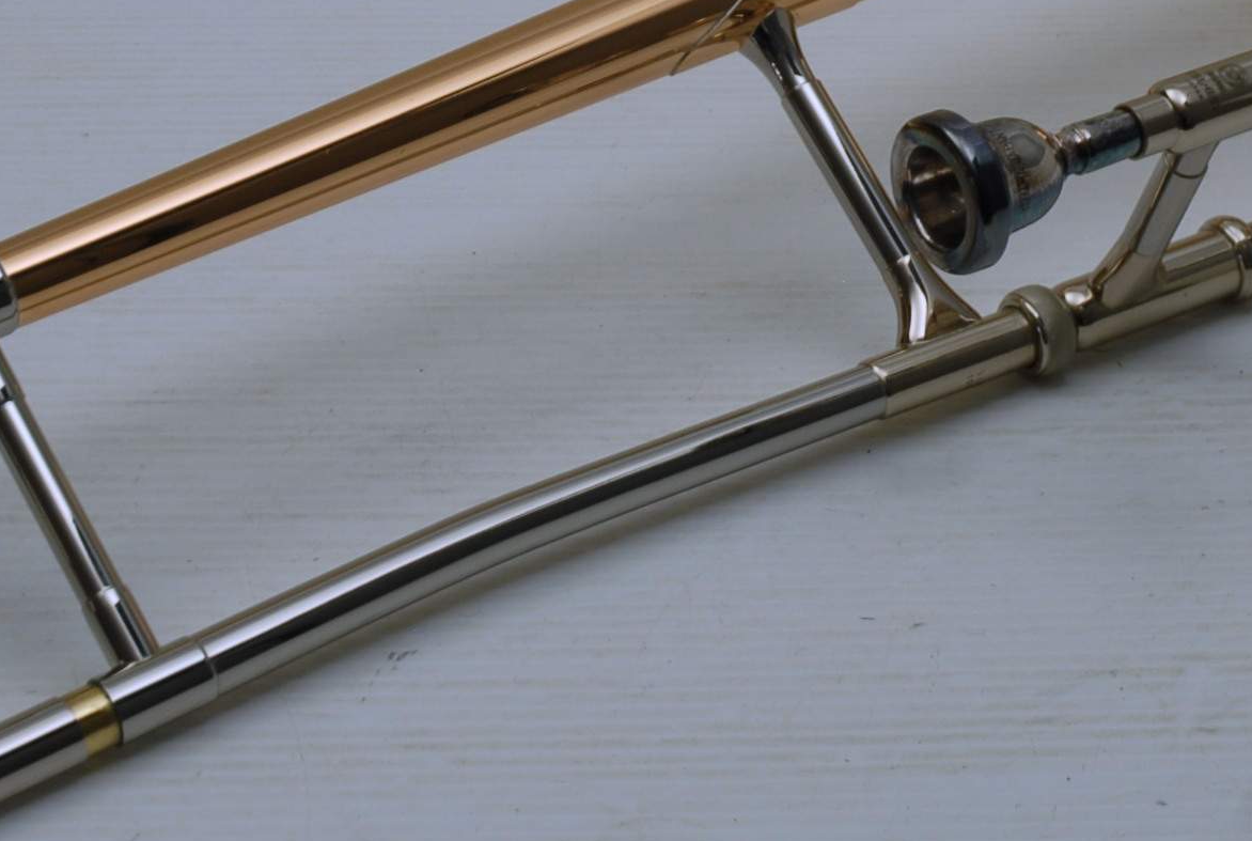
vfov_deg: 10.9
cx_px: 689
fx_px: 4391
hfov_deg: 16.2
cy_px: 38
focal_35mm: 126
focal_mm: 34
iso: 100
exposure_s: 1/2.5
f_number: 9
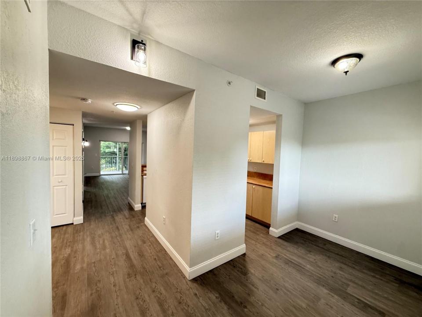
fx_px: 171
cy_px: 158
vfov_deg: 85.7
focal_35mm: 14
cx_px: 211
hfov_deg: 102.1
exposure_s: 1/60
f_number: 2.2
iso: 320
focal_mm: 2.22
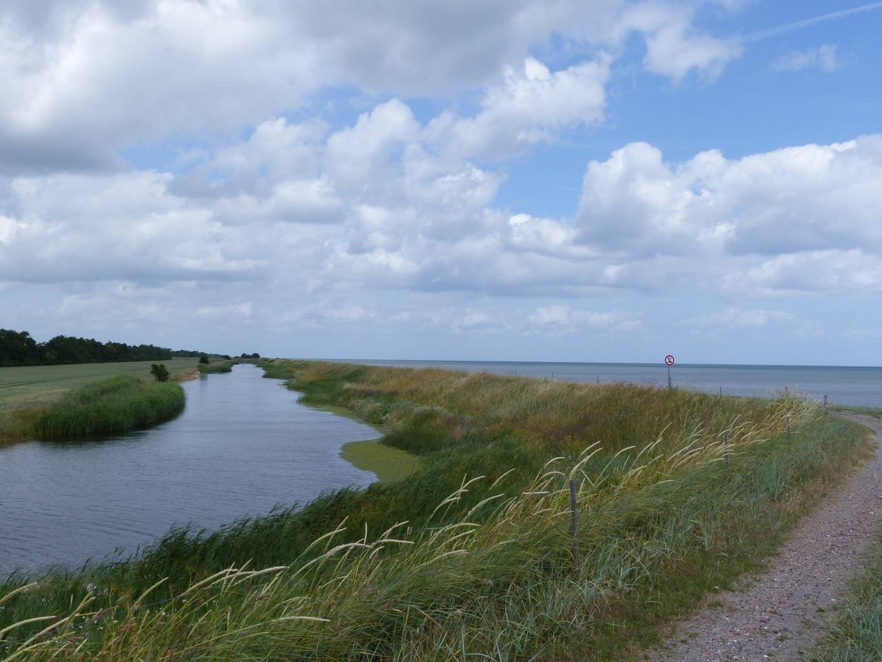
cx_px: 441
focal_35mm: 39
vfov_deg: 36.8
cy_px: 331
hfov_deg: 47.9
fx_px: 994
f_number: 4
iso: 100
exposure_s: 1/1600
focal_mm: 7
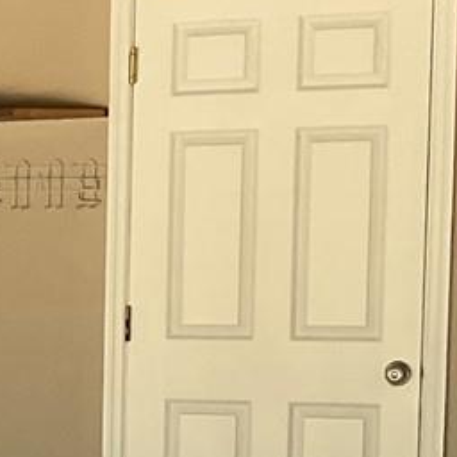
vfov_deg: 10.8
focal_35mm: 160
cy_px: 484
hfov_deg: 10.0
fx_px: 2390
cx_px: -498
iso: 32
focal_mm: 3
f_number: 1.8
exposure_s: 1/122
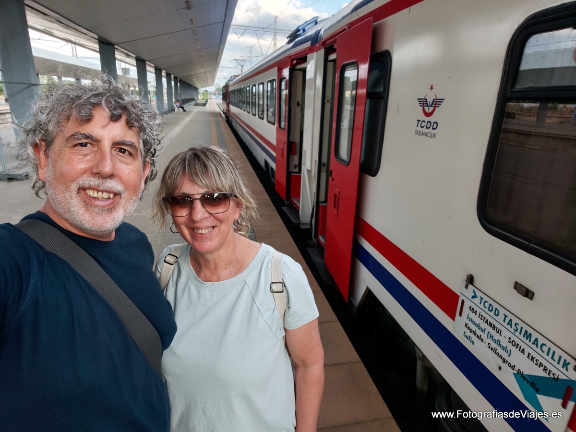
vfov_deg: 63.4
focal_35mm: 21
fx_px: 349
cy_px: 216
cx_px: 288
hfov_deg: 79.0
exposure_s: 1/105
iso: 100
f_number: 2.1
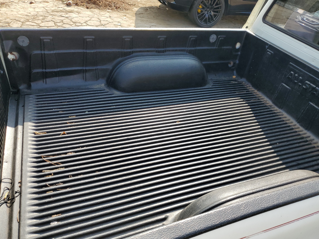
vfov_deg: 53.1
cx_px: 160
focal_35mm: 26
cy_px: 120
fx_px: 240
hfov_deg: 67.3
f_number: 1.5
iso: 50
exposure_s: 1/1000
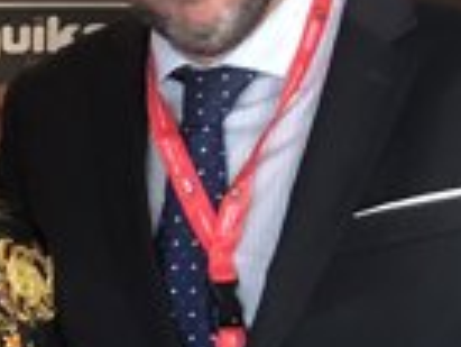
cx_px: -414
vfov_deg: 10.5
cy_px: 239
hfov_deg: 12.5
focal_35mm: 141
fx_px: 1879
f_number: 1.8
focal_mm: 3.99
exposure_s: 1/17
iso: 64
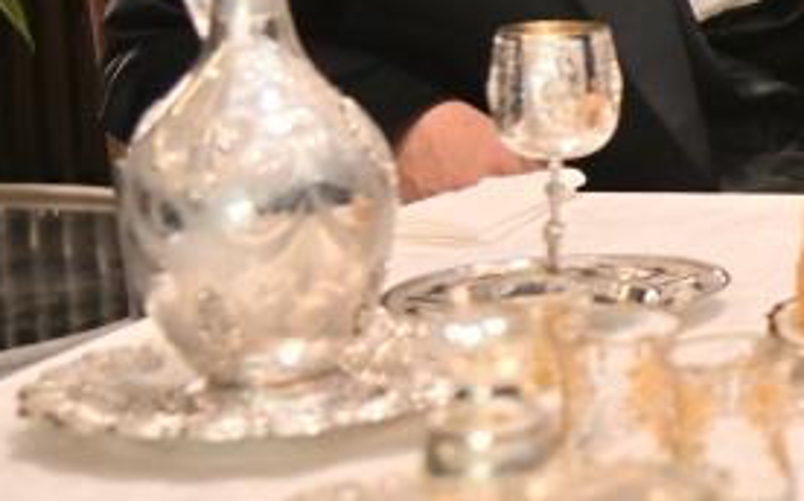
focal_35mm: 197
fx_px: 4313
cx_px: 1223
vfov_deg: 6.6
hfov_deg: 10.3
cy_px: -205
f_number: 4
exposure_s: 1/160
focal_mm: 52
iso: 1250
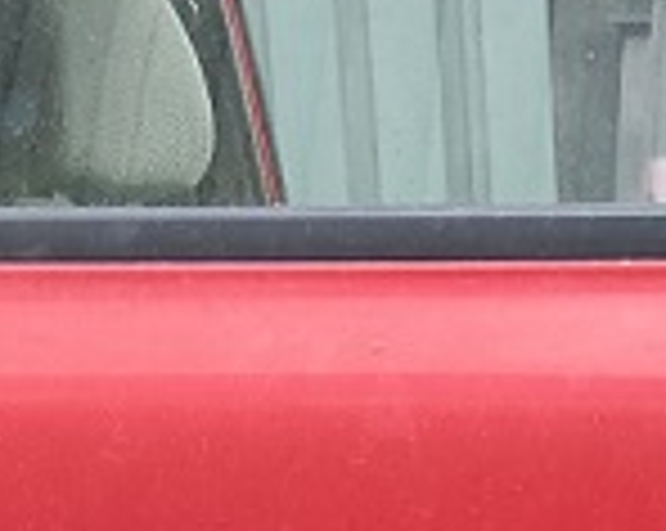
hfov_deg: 12.6
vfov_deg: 9.1
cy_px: 1350
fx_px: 2953
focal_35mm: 150
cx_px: 756
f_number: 1.65
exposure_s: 1/100
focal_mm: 4.75
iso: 200
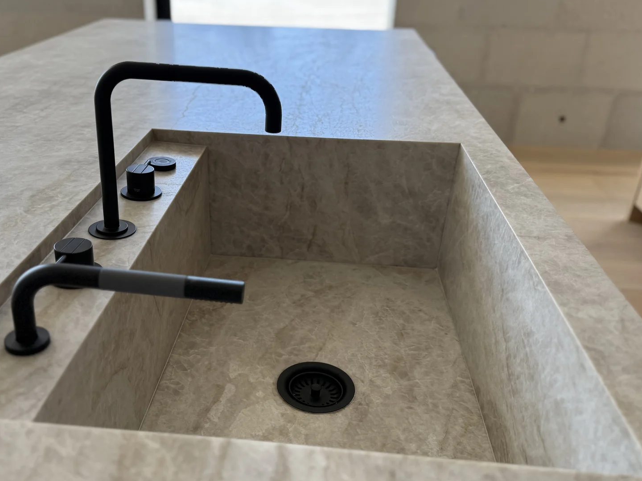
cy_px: 262
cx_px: 268
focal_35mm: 32
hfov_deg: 56.5
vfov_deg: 44.1
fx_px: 593
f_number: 1.78
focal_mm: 6.76
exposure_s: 1/299
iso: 100
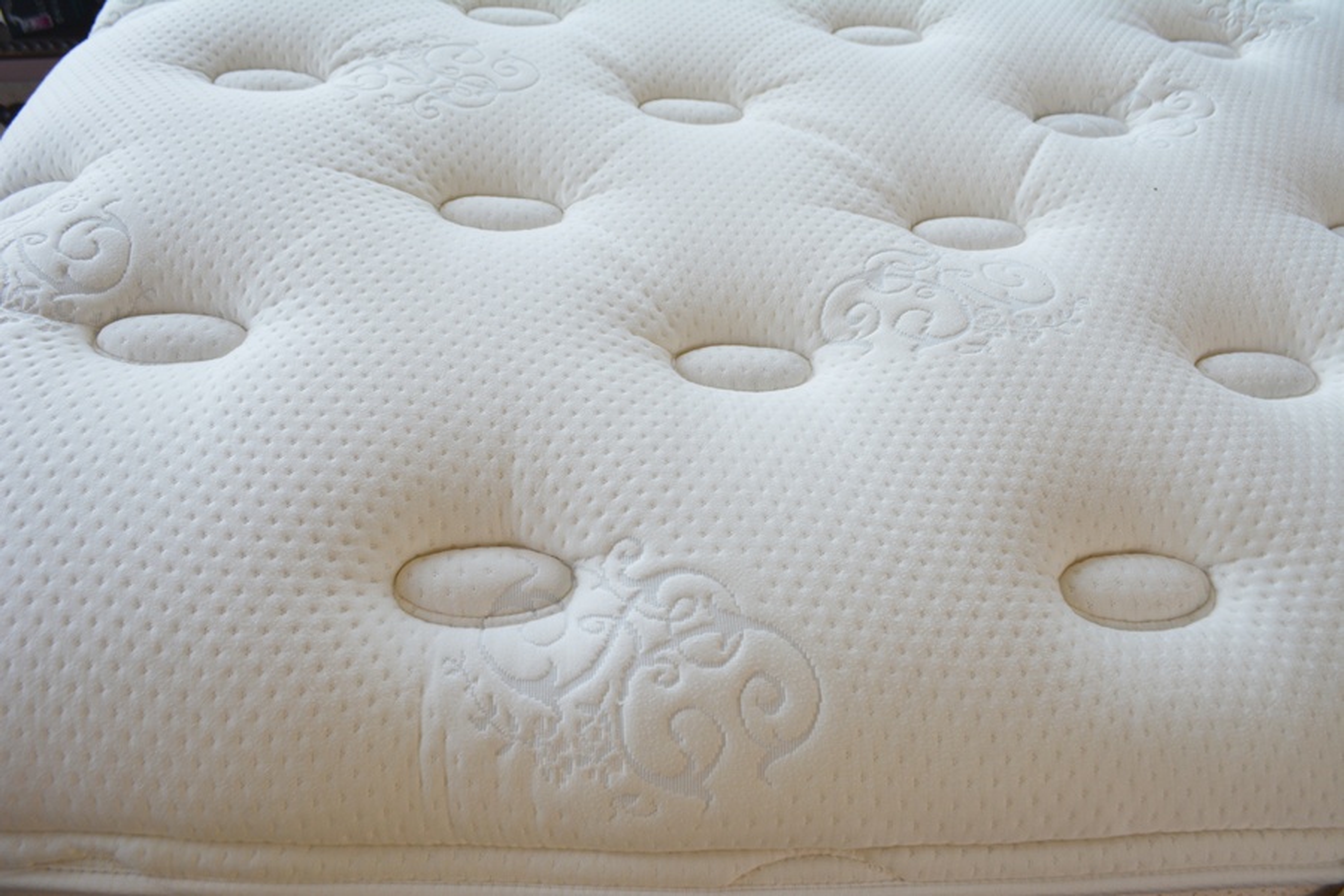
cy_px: 448
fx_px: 1008
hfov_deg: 67.4
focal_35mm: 27
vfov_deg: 47.9
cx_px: 672
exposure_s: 1/125
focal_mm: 18
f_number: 5.6
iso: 220
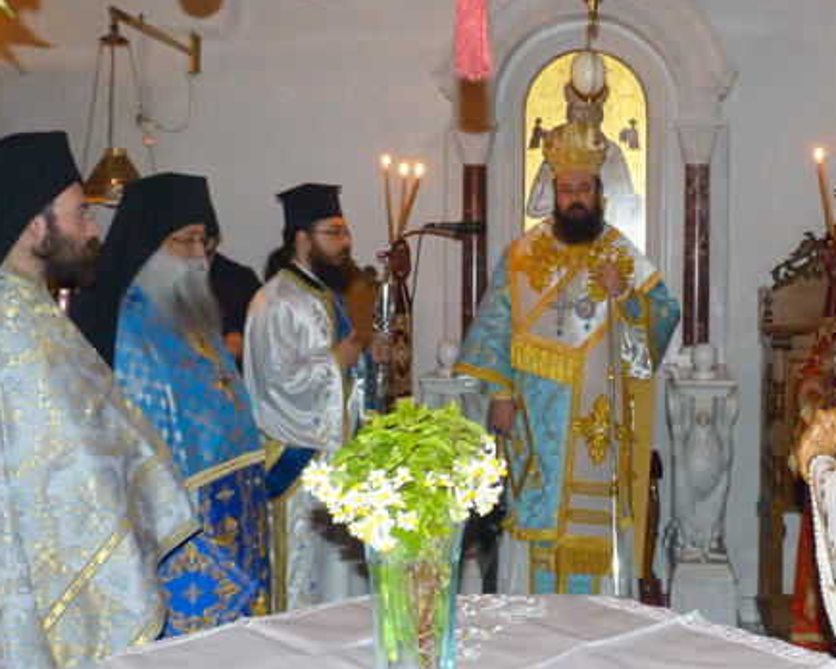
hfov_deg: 39.7
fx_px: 1138
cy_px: 333
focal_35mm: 46
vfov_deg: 32.7
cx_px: 573
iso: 250
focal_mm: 5.8
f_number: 3
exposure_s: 1/8
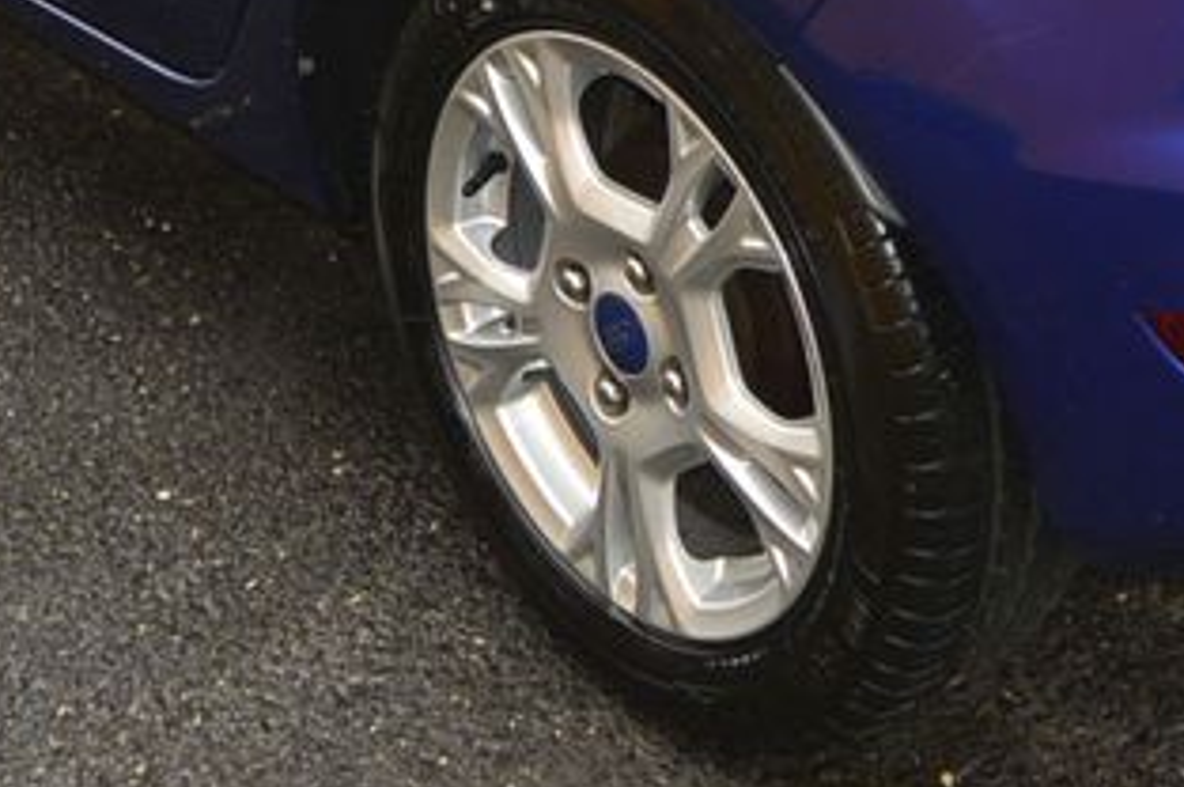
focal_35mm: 95
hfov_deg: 21.3
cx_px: 915
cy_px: -384
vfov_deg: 13.5
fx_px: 3121
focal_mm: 11
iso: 160
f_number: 4
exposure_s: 1/200
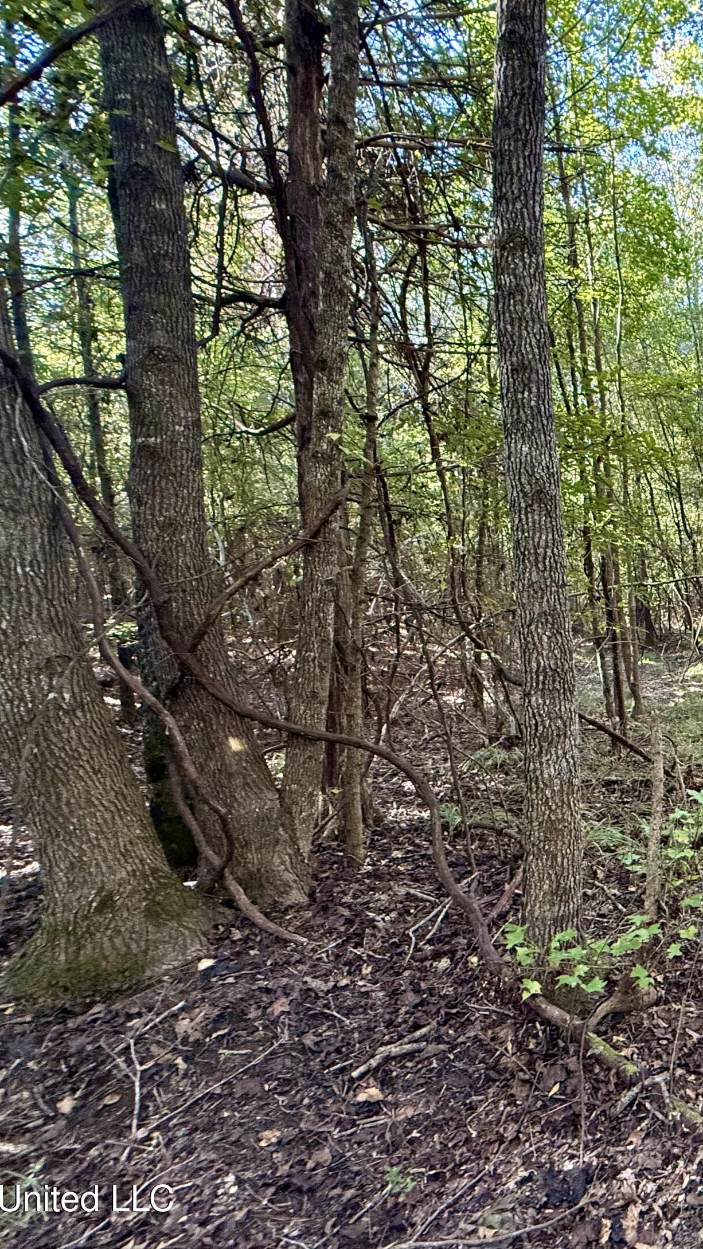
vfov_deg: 83.8
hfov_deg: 42.4
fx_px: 696
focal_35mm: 21
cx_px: 770
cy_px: 613
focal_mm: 2.22
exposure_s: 1/86
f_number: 2.2
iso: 320
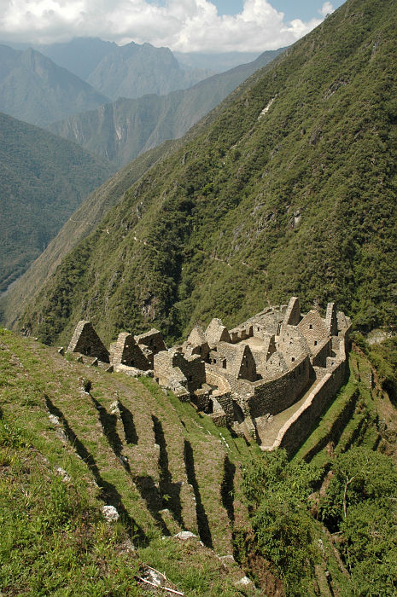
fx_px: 448
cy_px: 298
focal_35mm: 27
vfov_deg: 67.4
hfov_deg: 47.8
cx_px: 198
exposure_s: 1/500
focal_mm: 18
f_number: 11
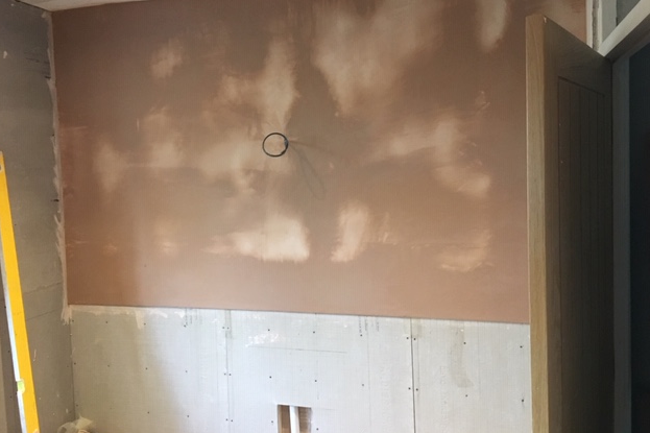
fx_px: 560
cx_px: 324
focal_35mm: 31
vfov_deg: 42.2
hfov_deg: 60.3
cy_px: 192
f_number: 2.2
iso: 200
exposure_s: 1/25
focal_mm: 4.15
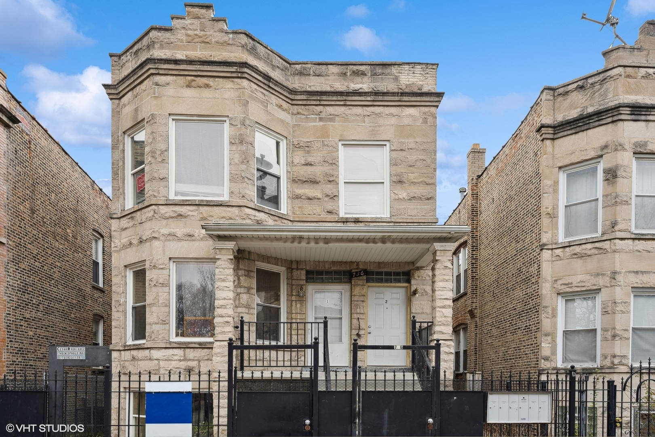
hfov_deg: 70.4
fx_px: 464
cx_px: 328
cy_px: 218
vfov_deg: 50.4
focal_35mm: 26
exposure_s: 1/30
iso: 200
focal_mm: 25.5
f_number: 9.5
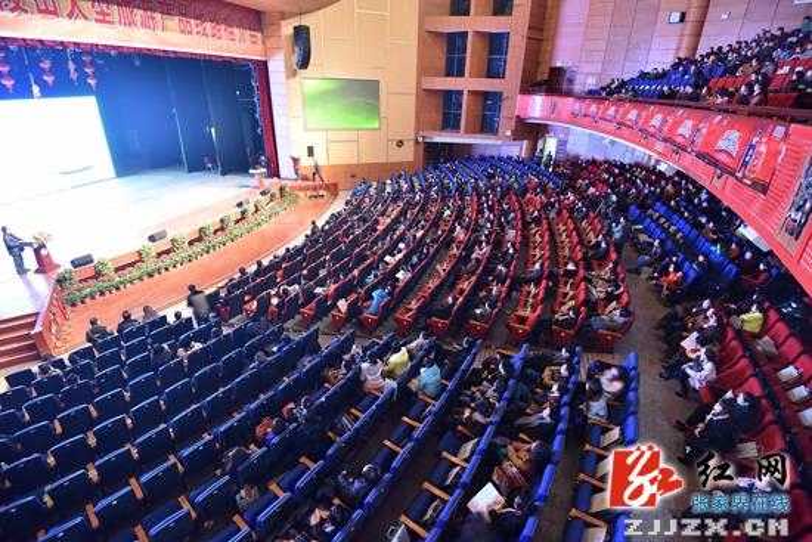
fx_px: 361
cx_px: 406
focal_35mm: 16
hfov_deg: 96.7
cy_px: 271
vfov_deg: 73.8
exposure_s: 1/3
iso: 1000
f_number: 4
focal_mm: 16
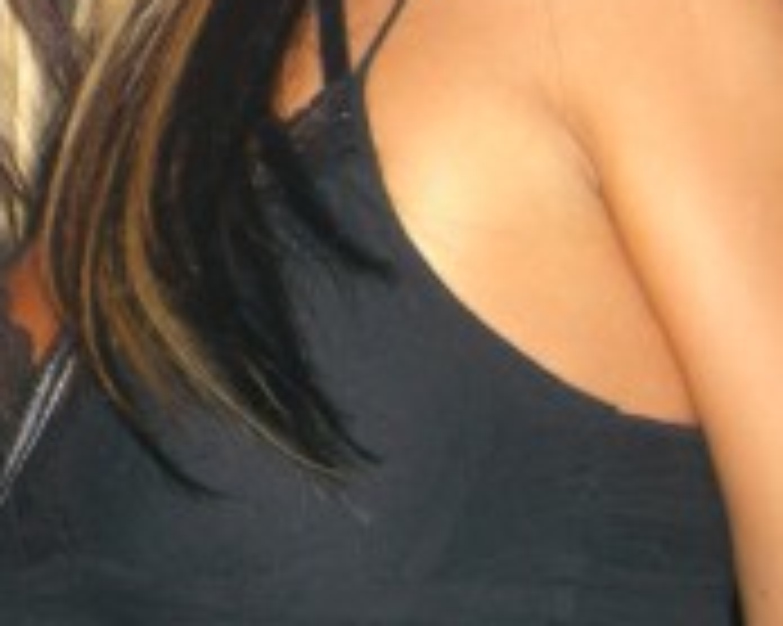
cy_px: -126
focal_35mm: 128
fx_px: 2965
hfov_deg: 14.5
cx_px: -207
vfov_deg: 11.8
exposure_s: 1/60
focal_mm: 7.9
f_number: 2.8
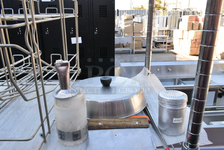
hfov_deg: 67.3
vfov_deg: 48.0
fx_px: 168
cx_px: 112
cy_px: 75
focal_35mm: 27
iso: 6400
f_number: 13
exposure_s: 1/1000
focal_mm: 18
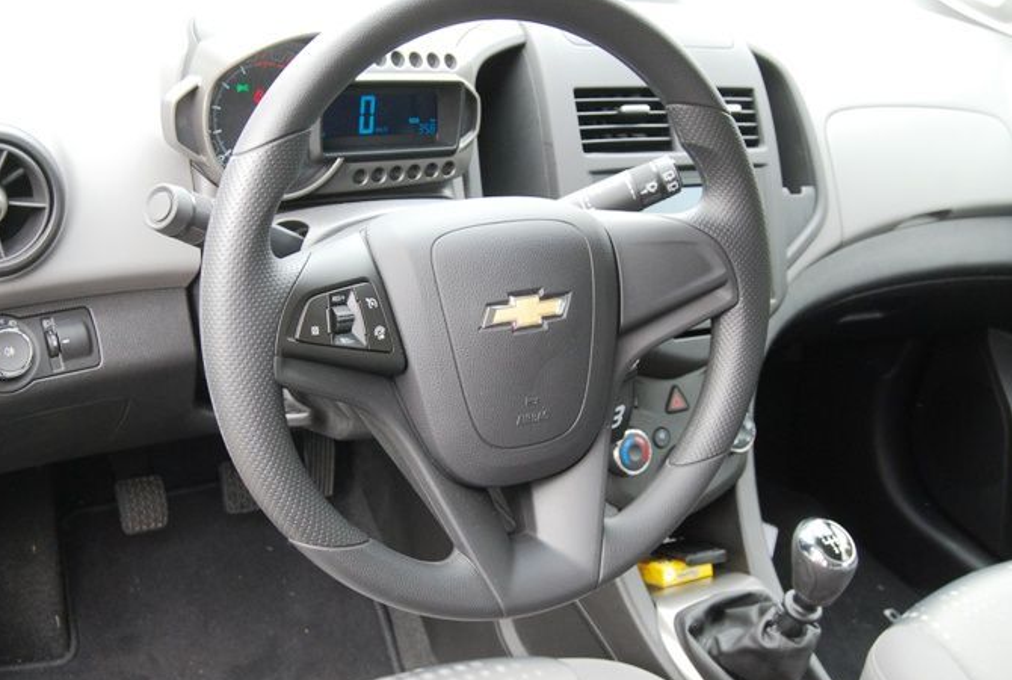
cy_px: 353
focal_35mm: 43
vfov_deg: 31.3
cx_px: 420
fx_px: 1211
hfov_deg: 45.2
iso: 800
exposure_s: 1/125
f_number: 5.6
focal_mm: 24
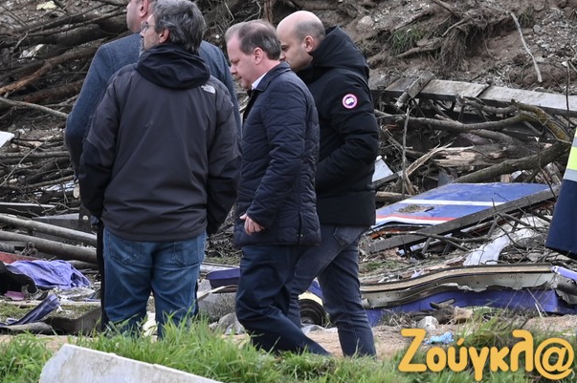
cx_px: 271
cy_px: 159
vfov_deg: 6.0
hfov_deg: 9.0
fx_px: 3683
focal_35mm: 230
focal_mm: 120
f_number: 7.1
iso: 250
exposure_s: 1/400
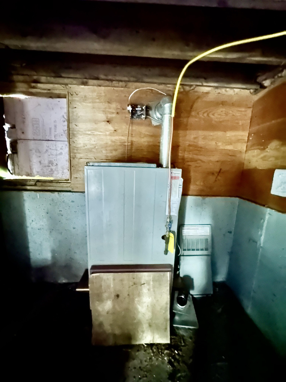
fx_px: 154
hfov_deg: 85.7
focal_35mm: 14
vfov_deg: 102.1
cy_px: 191
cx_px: 143
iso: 4000
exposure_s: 1/4
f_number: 2.2
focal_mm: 2.22
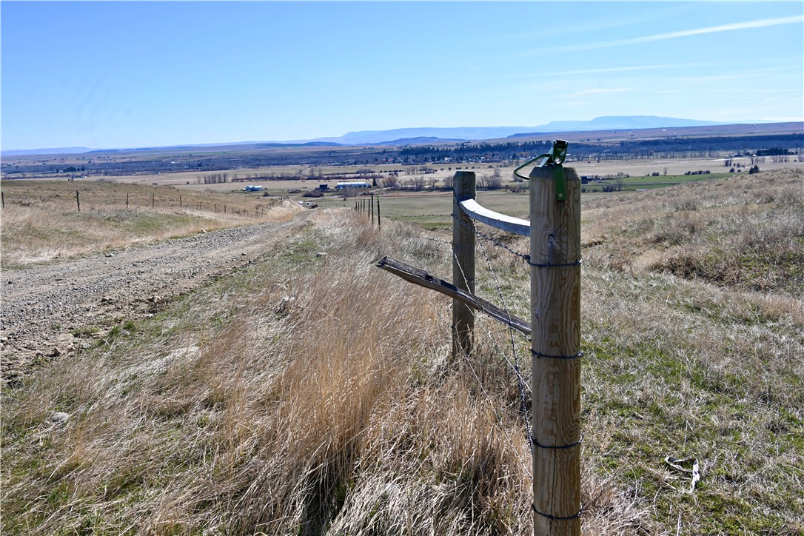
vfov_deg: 41.7
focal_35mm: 32
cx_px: 402
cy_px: 268
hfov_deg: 59.5
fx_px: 703
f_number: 7.1
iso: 100
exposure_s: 1/400
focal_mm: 31.5
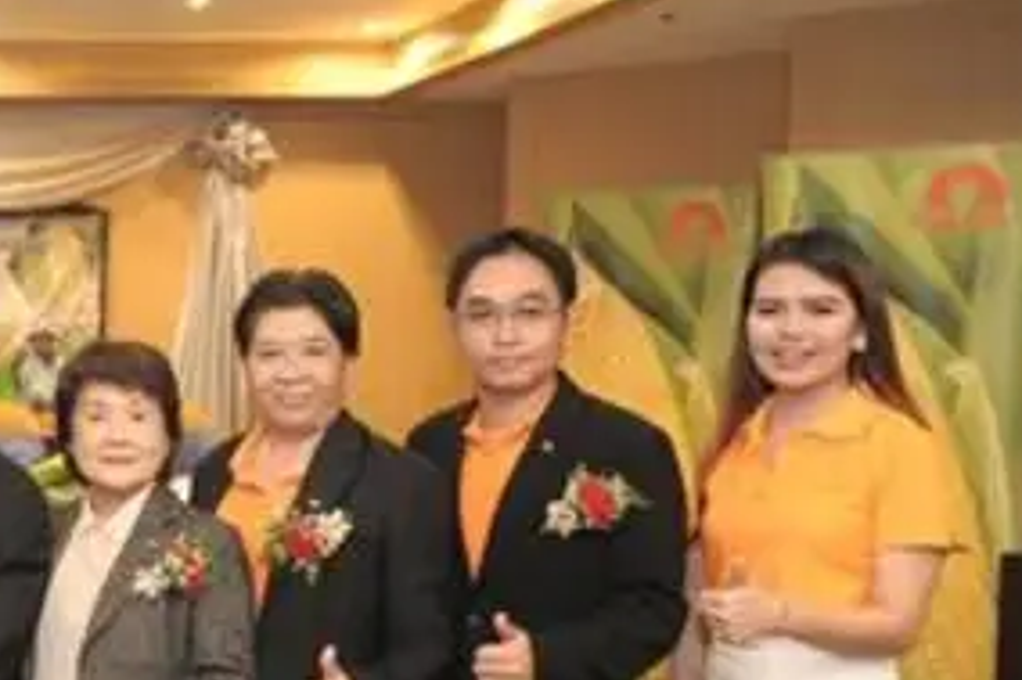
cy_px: 498
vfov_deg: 20.4
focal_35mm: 66
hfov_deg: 26.3
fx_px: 1873
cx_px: -284
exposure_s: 1/60
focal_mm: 24
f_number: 4
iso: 2000
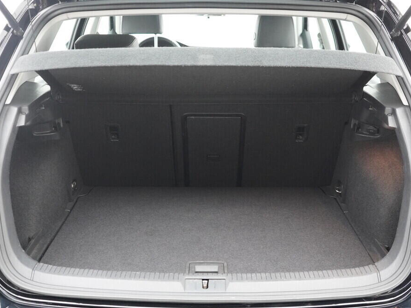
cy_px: 157
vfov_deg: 36.0
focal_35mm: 40
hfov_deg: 46.8
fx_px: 475
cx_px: 206
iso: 4000
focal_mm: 24
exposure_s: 1/160
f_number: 2.8
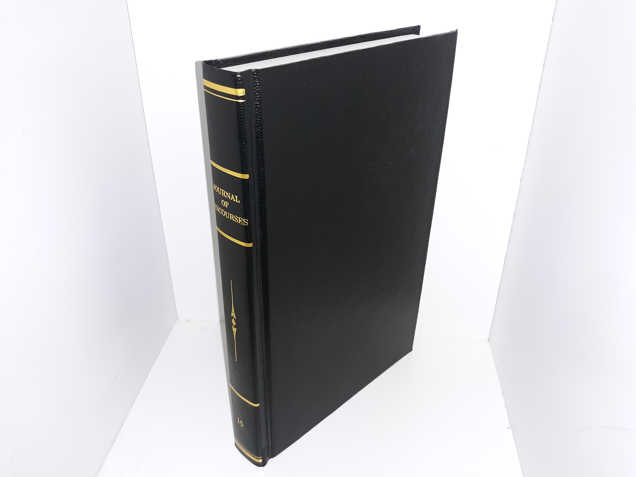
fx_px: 514
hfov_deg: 63.4
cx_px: 318
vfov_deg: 49.7
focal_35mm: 28
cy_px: 238
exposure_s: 1/120
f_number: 1.7
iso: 80
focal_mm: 3.7
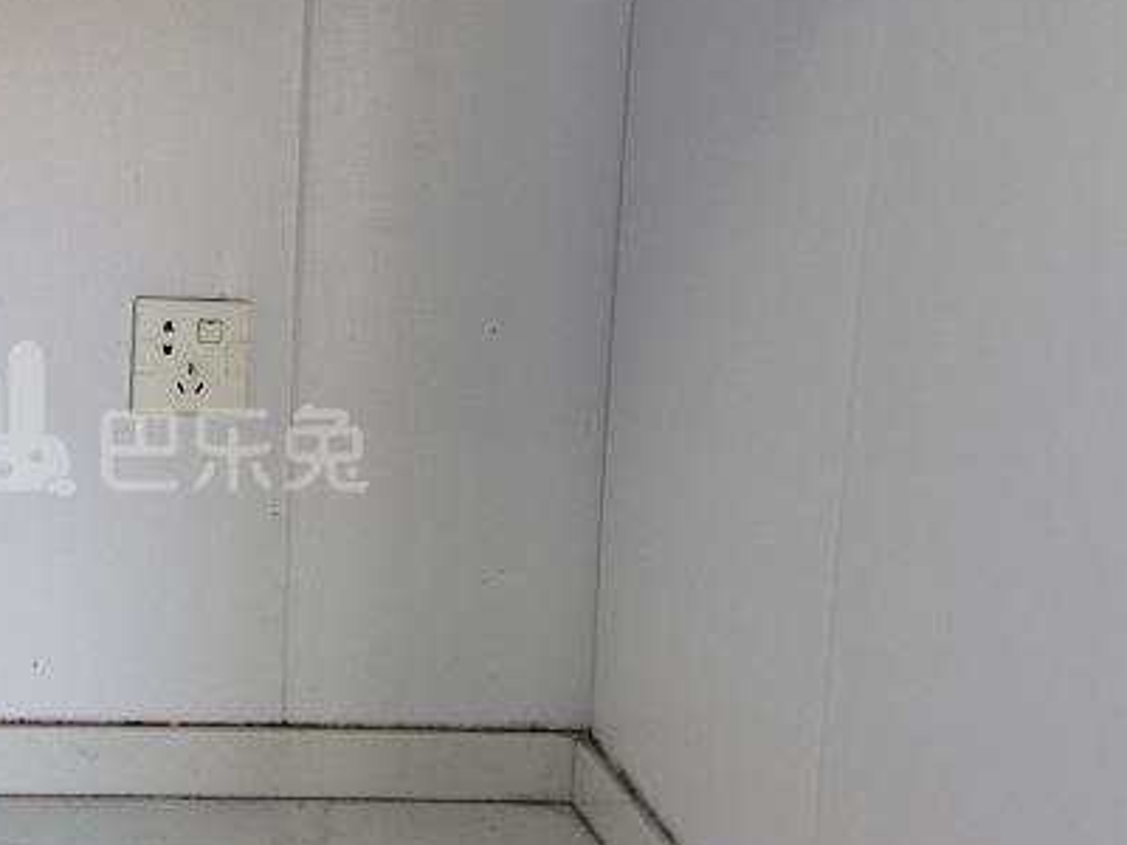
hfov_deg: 33.9
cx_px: 144
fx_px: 1758
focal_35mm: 54
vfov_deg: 27.0
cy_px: 420
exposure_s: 1/100
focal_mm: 5.75
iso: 100
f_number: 2
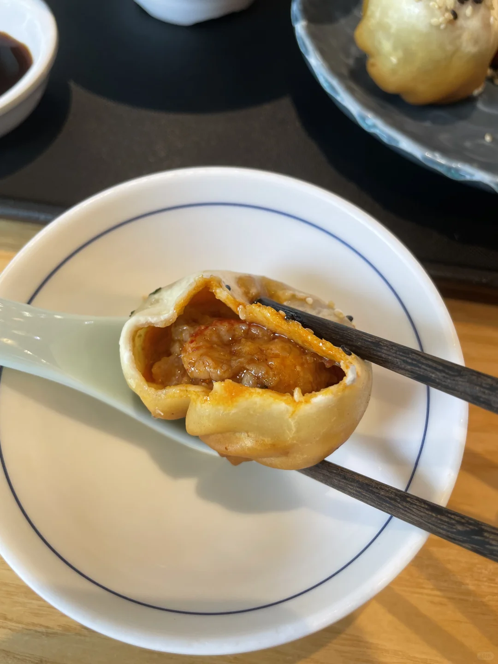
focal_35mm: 26
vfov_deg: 67.3
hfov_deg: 53.1
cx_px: 249
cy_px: 332
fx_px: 499
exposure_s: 1/100
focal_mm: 4.2
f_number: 1.6
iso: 50
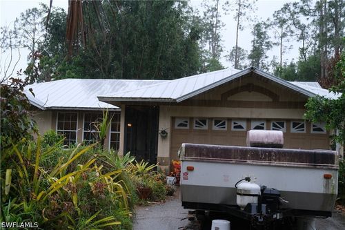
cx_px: 172
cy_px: 115
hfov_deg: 46.4
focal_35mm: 42
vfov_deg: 31.9
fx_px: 402
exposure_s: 1/100
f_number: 3.6
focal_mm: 27.9
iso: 400
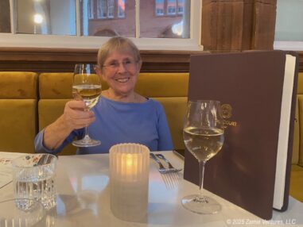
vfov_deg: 53.1
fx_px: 228
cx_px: 152
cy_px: 114
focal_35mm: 26
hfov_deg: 67.3
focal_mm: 4.25
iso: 400
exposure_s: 1/33
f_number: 1.8
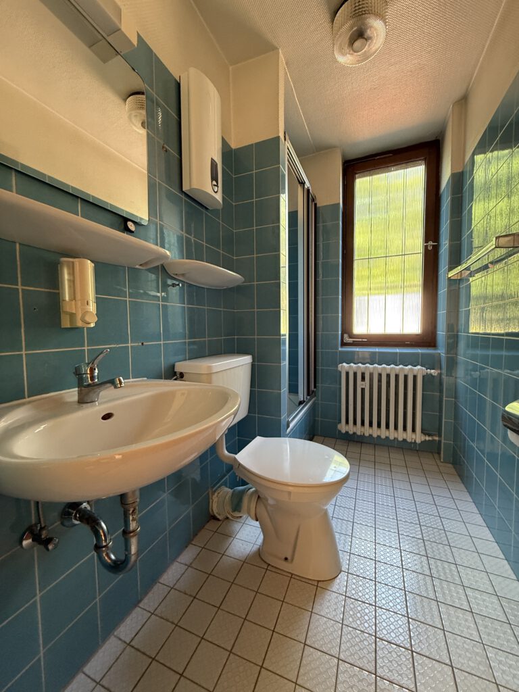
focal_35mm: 14
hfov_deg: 85.7
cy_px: 346
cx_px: 260
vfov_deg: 102.1
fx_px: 280
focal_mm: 2.22
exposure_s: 1/60
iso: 320
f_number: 2.2
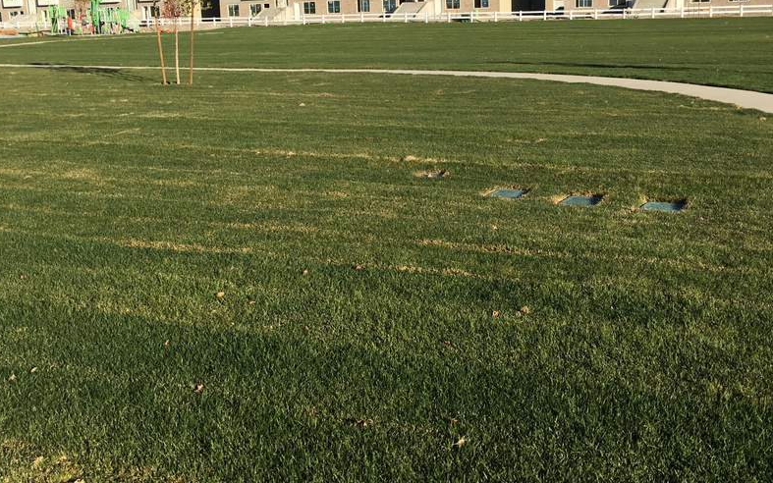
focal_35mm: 40
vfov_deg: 31.8
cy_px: 169
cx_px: 413
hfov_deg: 49.2
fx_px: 843
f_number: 2.2
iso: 25
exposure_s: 1/1425
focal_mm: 4.15
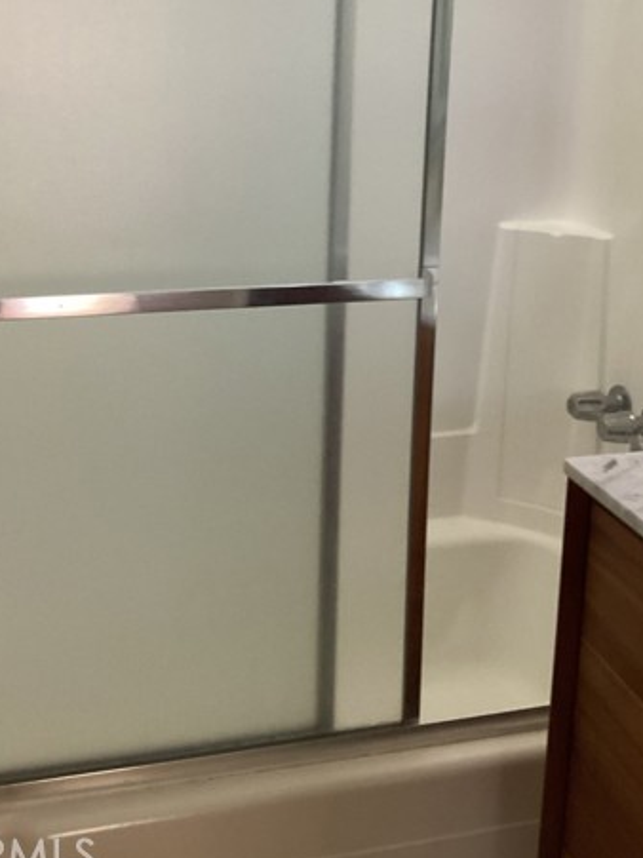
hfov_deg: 32.8
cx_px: 261
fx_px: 1090
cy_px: 274
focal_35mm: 44
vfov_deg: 42.3
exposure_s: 1/60
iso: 160
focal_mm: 3.3
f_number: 2.4
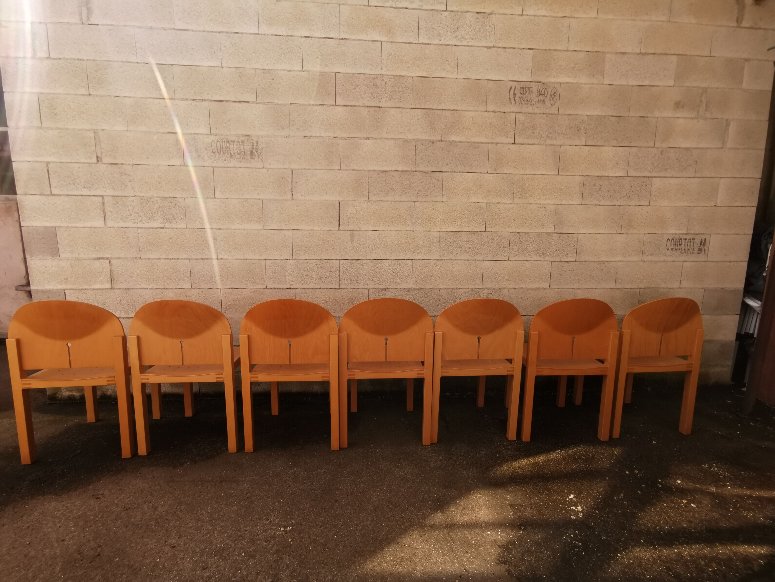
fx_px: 381
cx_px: 388
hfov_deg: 91.0
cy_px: 291
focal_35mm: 17
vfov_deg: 74.7
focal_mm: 2.26
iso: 50
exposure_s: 1/386
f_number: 2.2
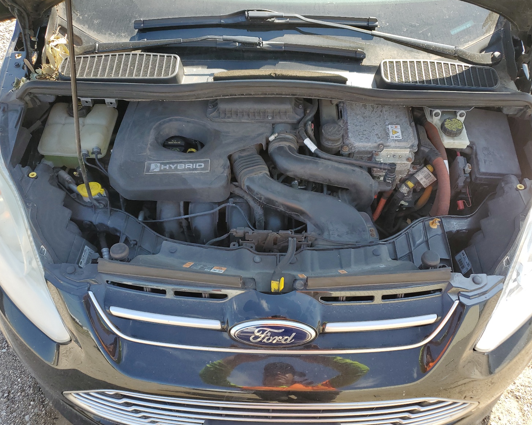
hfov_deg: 62.2
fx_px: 441
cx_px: 270
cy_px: 216
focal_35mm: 28
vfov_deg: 51.5
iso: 50
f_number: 1.5
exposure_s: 1/625
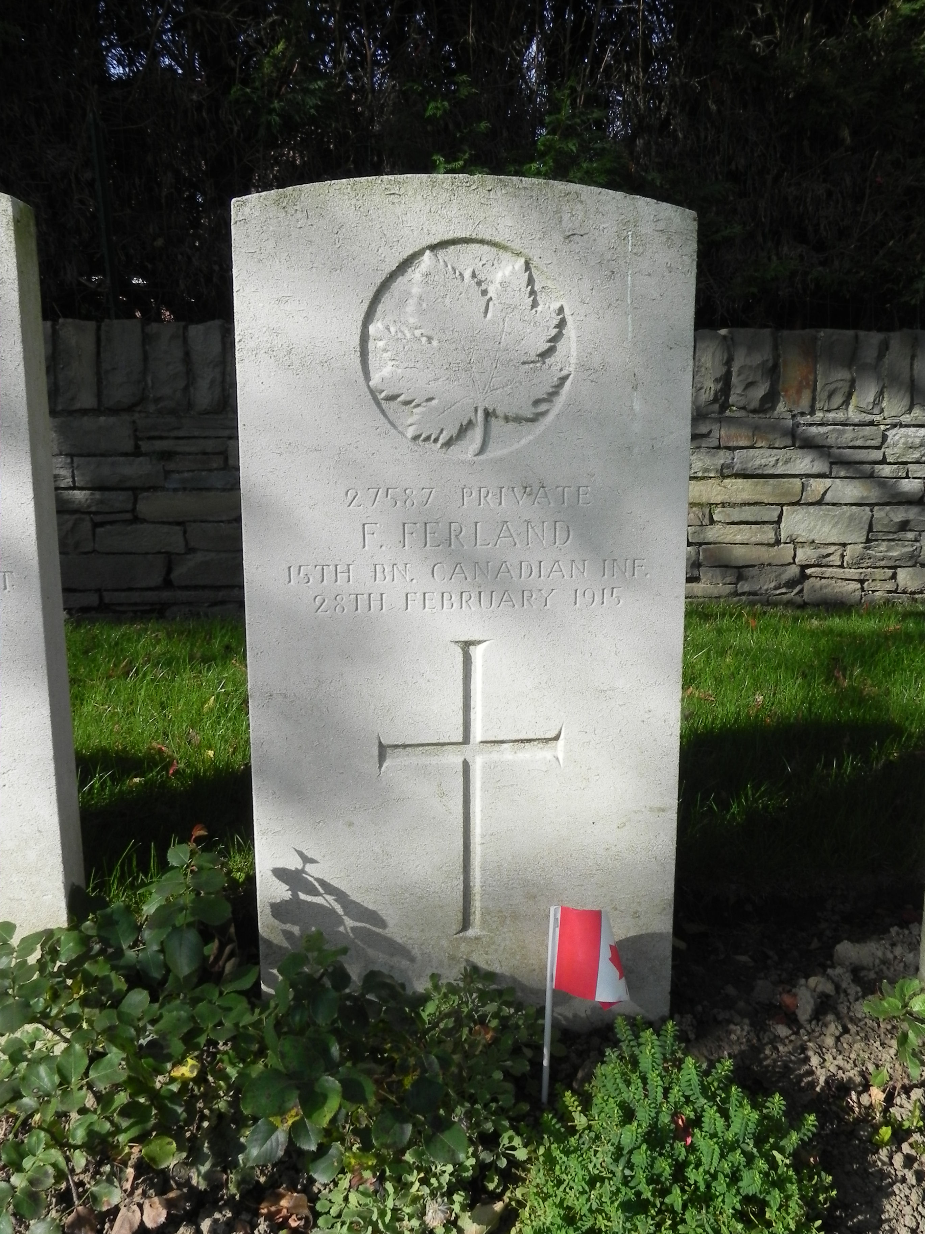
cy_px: 617
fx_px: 1176
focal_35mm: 33
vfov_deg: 55.4
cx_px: 462
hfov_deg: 42.9
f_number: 7.1
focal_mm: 5.9
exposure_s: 1/328
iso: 160
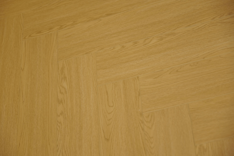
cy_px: 78
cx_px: 117
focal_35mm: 83
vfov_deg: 16.5
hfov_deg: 24.5
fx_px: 539
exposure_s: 1/50
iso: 800
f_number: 4
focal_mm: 83
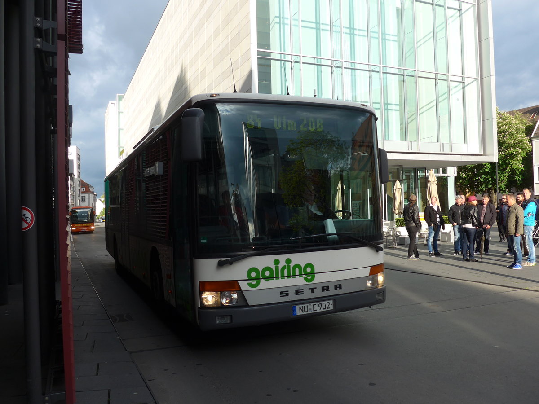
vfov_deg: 48.2
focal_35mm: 29
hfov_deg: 61.7
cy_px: 202
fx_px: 452
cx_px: 270
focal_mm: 6
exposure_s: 1/400
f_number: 2.8
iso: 80
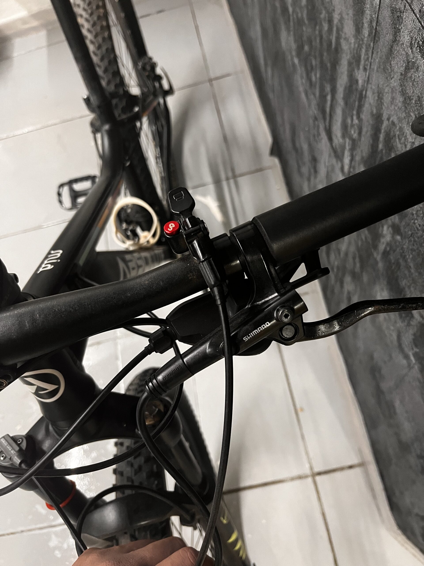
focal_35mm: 26
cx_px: 212
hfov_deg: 53.1
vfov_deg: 67.3
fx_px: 425
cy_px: 283
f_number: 1.6
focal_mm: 5.1
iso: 500
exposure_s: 1/40
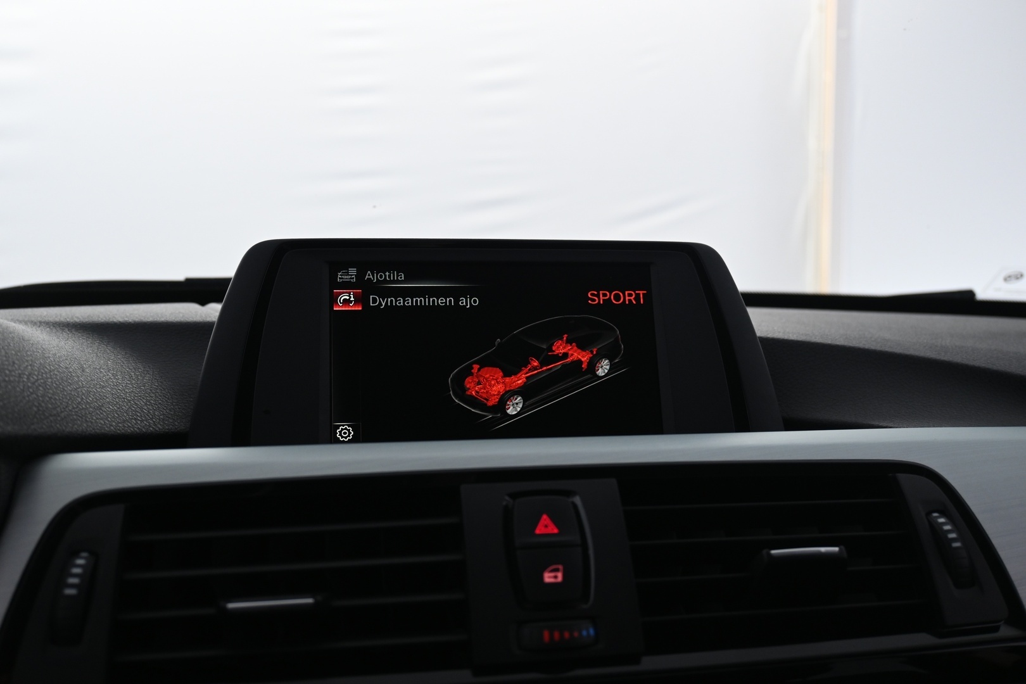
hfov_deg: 59.5
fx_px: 898
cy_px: 342
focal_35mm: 32
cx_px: 513
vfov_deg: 41.7
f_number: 4
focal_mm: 21
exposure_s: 1/30
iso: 500
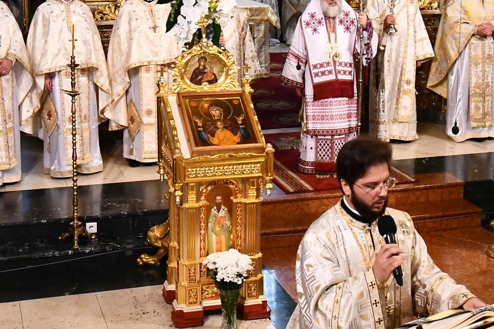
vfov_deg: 31.2
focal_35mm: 43
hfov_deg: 45.3
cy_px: 169
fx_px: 590
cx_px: 285
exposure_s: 1/30
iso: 3200
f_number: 5.6
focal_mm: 20
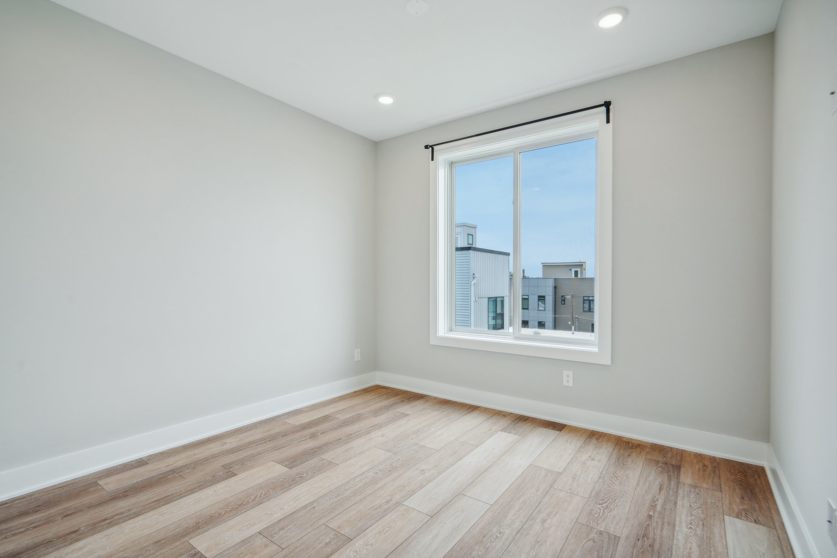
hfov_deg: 96.7
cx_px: 418
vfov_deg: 73.8
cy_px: 279
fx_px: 372
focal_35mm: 16
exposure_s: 1/30
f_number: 8
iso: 250
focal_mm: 16
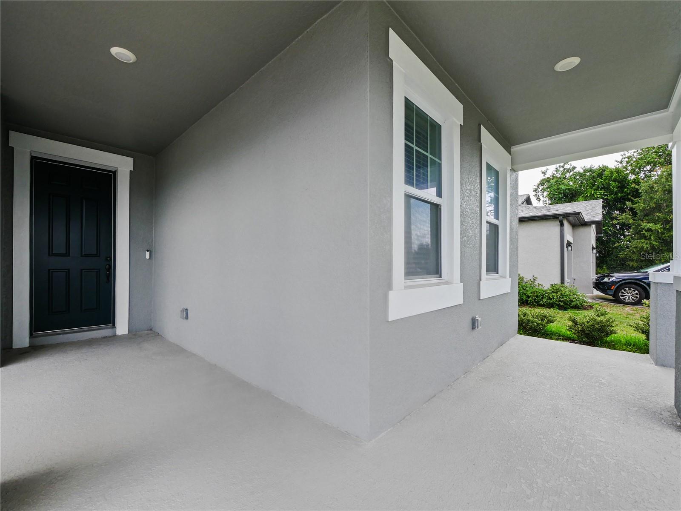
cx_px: 340
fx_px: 275
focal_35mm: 14
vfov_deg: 85.7
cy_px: 256
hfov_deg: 102.1
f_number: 5.6
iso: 200
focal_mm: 7
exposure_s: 1/200
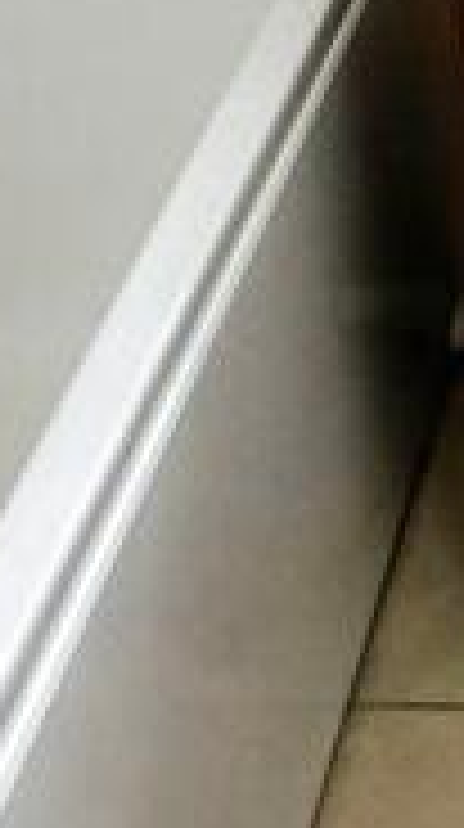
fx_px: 1866
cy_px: -392
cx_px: 806
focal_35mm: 85
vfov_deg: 21.3
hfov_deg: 13.0
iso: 125
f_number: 2.2
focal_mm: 2.22
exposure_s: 1/99
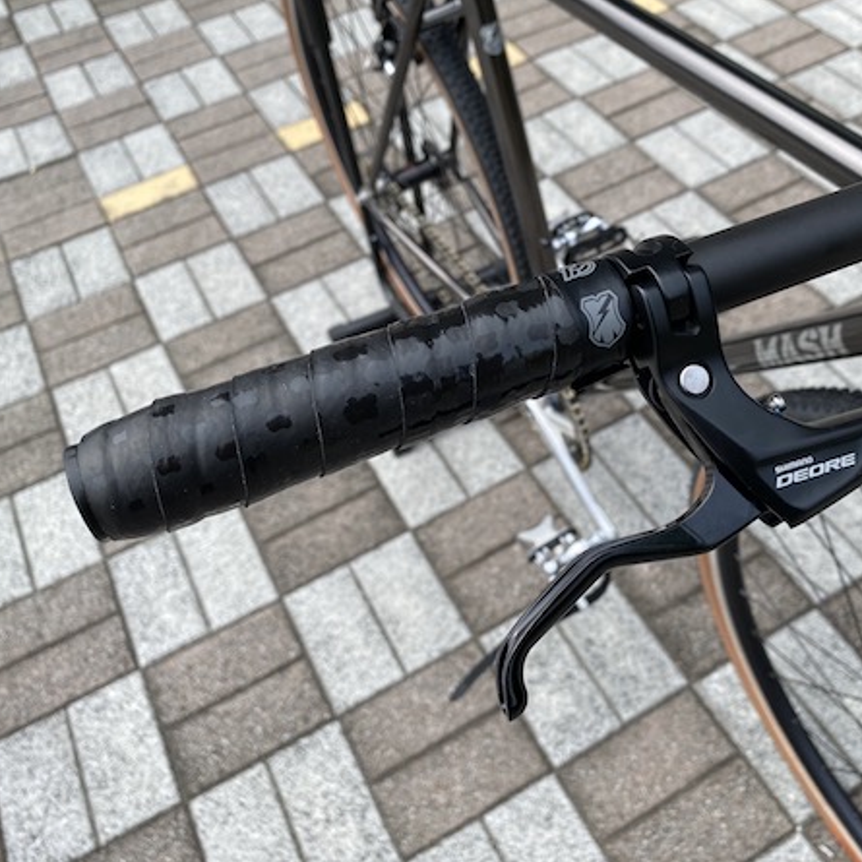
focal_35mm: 31
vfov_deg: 52.5
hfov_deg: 52.2
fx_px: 873
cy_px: 432
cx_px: 519
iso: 32
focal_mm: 4.25
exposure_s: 1/1082
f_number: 1.8
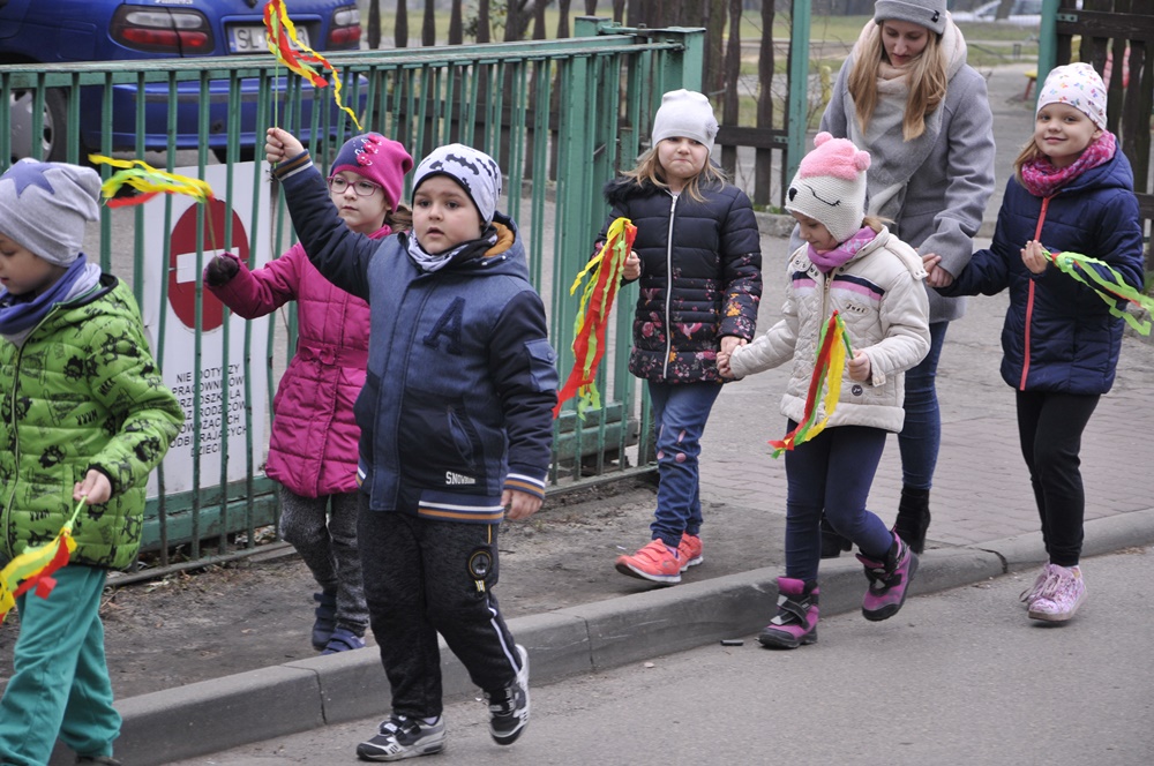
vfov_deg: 11.4
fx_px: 3842
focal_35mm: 120
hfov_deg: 17.1
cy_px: 383
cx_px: 577
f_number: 5.3
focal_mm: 80
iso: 400
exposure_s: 1/125
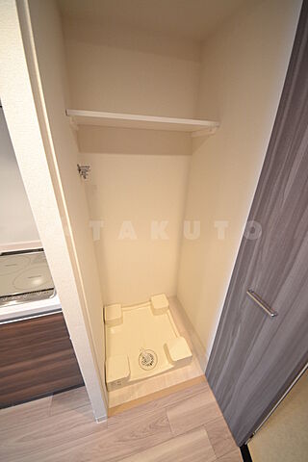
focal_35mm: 12
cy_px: 231
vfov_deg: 112.6
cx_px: 154
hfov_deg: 90.0
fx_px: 154
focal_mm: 8
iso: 800
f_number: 4.5
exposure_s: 1/15
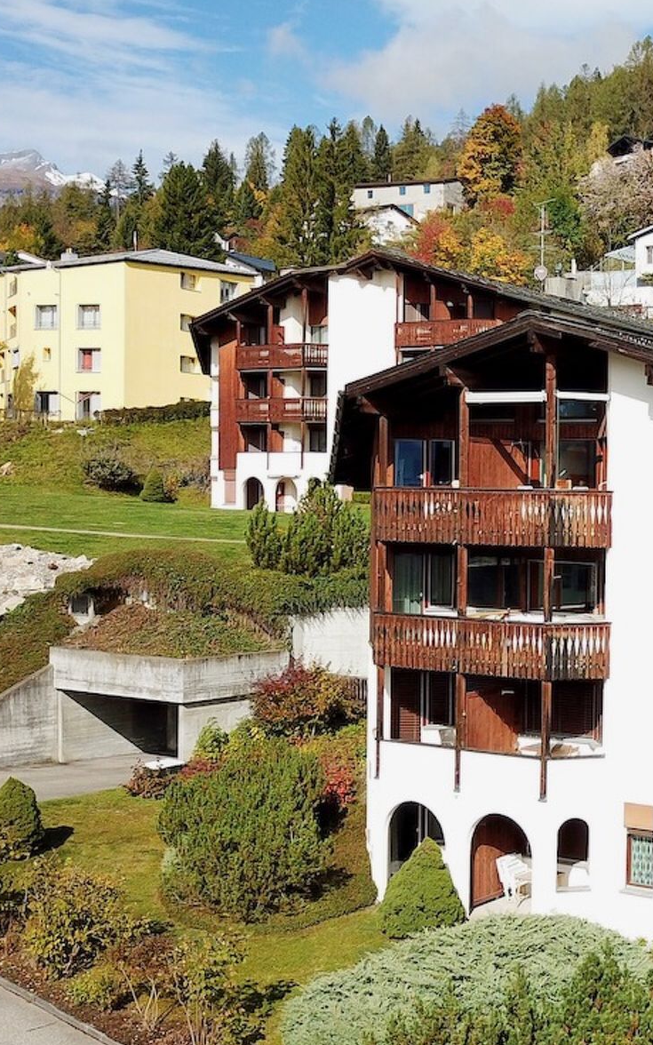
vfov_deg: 41.8
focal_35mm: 48
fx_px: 1367
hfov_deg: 24.4
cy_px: 544
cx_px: 784
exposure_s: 1/1427
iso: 100
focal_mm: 4.7
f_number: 2.2
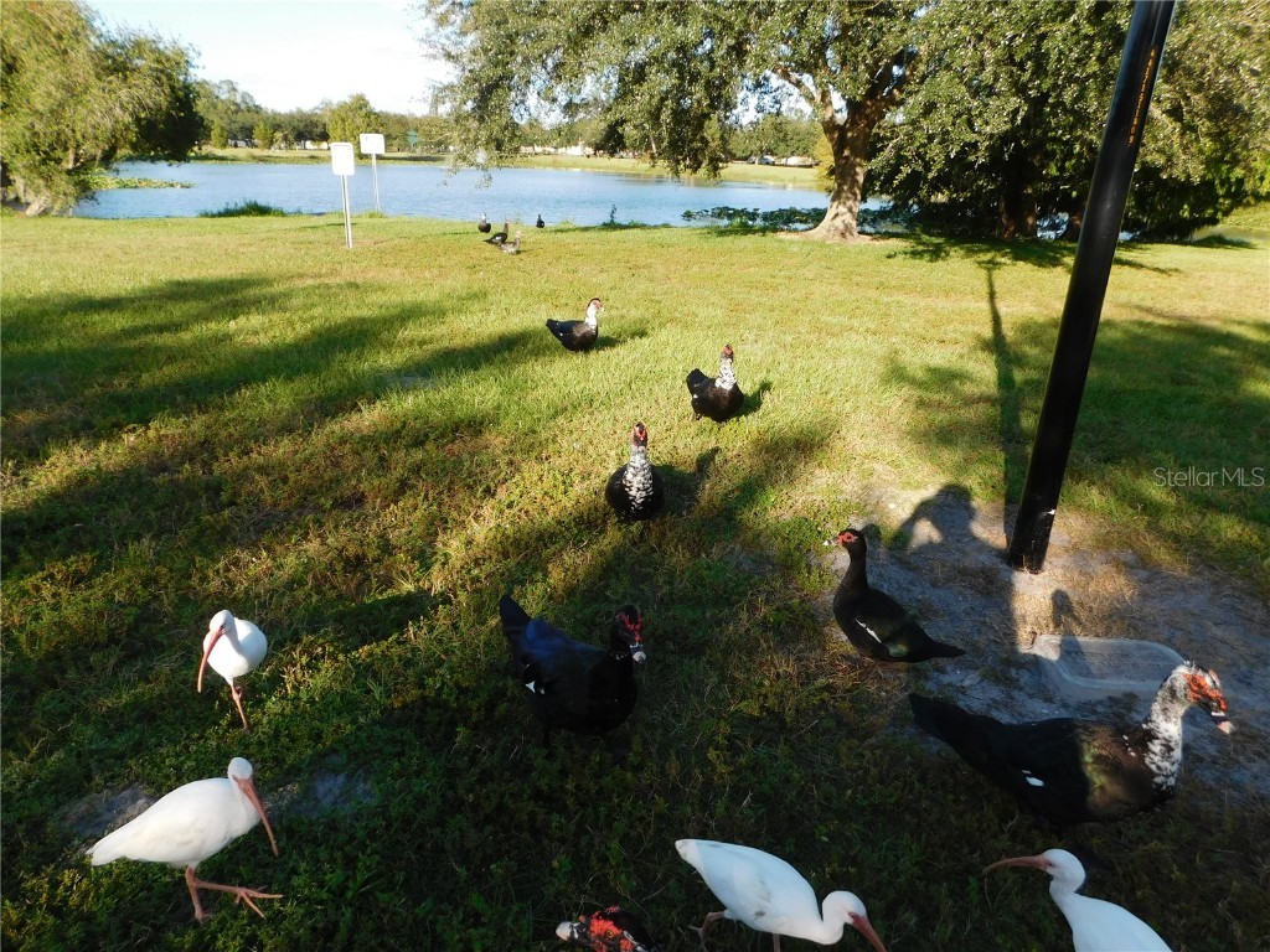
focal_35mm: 23
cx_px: 635
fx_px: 844
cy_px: 476
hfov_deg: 73.9
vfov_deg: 58.9
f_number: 3
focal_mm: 4
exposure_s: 1/640
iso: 125
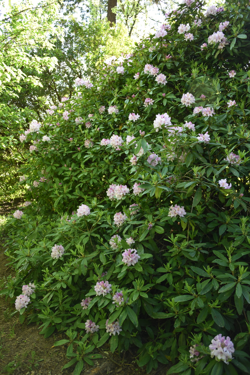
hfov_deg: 46.4
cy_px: 188
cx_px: 125
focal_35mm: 28
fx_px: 291
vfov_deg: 65.5
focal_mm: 28
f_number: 3.5
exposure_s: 1/60
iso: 160
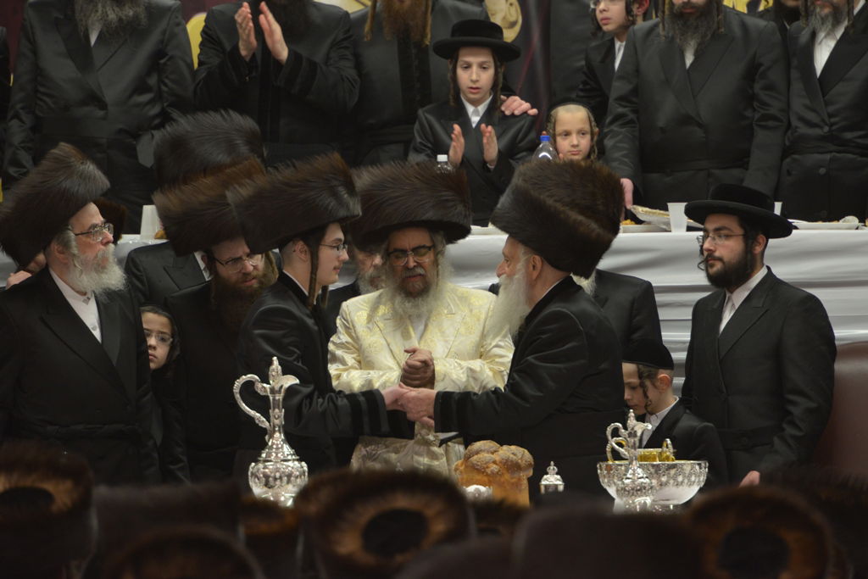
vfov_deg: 3.4
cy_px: 290
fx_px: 9645
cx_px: 434
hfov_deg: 5.2
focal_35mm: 400
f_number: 5.6
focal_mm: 400
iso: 1600
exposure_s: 1/125
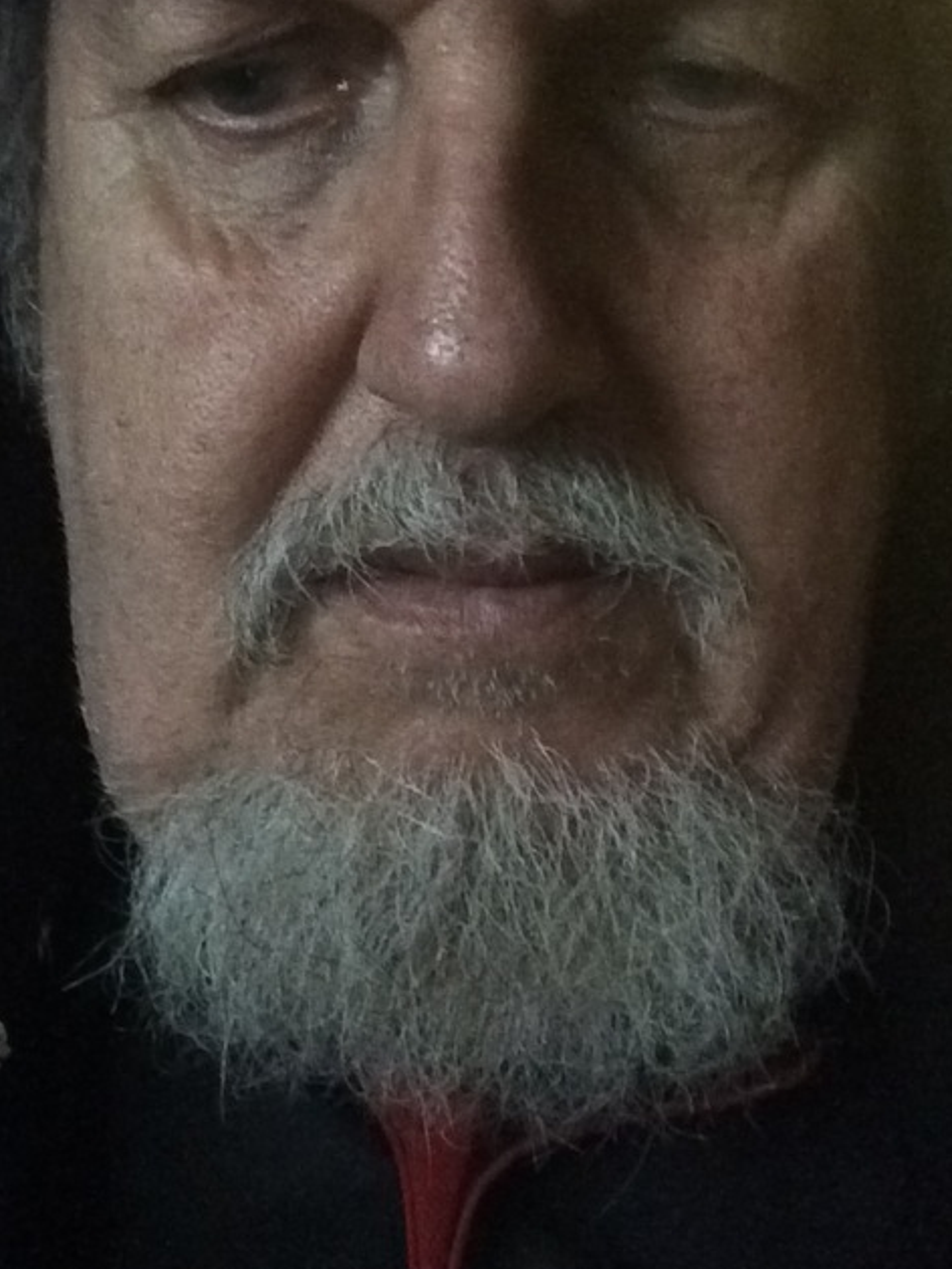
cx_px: 377
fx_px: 1686
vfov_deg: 41.2
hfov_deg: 31.4
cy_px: 562
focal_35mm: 46
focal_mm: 2.15
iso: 1600
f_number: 2.4
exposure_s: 1/15
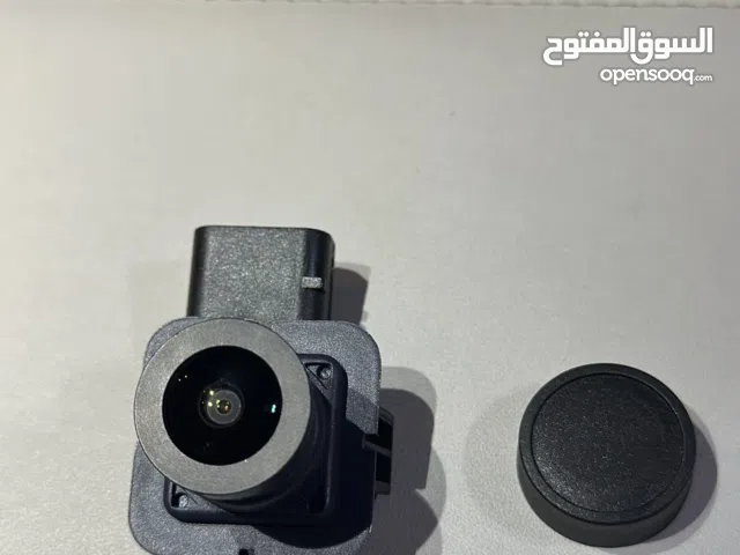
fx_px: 1026
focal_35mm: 48
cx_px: 370
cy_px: 278
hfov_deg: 39.7
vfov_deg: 30.3
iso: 640
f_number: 1.78
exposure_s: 1/33
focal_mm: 6.86
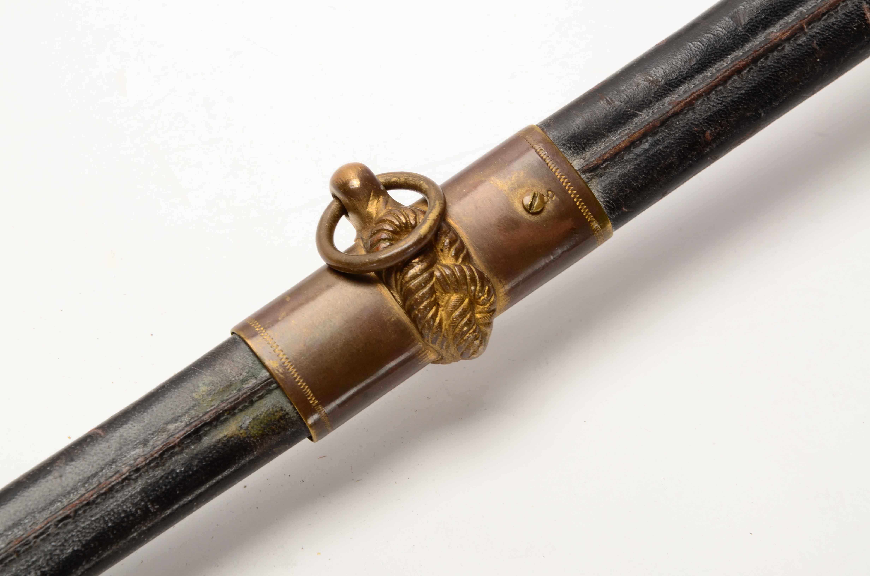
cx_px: 435
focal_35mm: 158
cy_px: 288
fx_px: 3798
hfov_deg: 13.1
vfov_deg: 8.7
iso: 200
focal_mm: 105
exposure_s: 1/160
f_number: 16
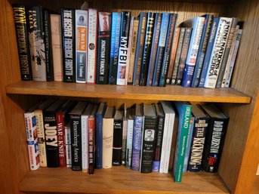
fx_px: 194
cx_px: 130
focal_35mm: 26
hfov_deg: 67.3
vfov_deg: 53.0
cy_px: 97
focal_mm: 5.4
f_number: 1.8
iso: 640
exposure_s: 1/24
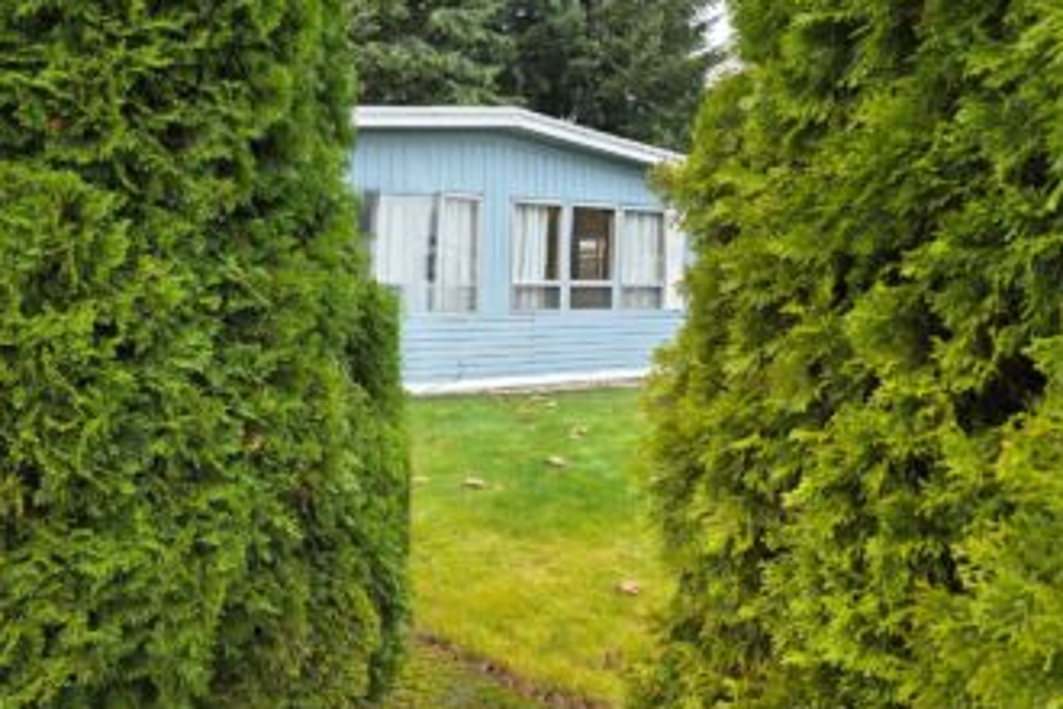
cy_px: 303
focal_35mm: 29
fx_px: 856
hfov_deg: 63.4
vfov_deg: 44.8
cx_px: 457
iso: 50
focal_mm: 6.3
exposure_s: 1/182
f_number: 1.7
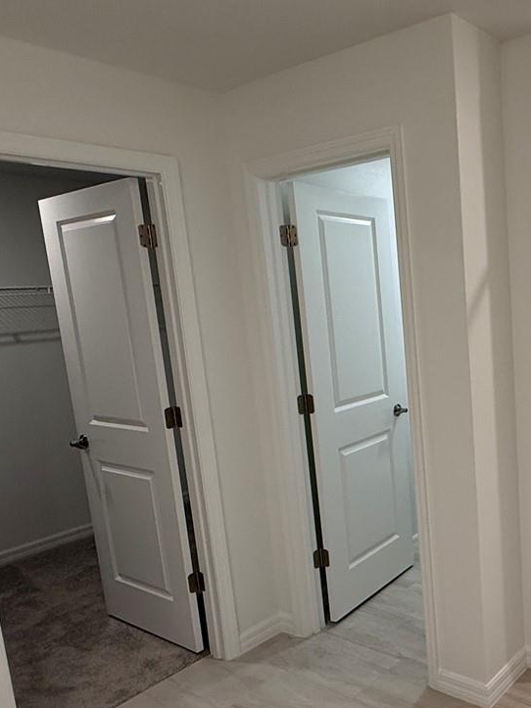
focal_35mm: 31
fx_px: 634
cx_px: 476
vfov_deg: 58.2
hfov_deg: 41.8
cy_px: 400
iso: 160
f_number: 2.2
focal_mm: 2.22
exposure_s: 1/120
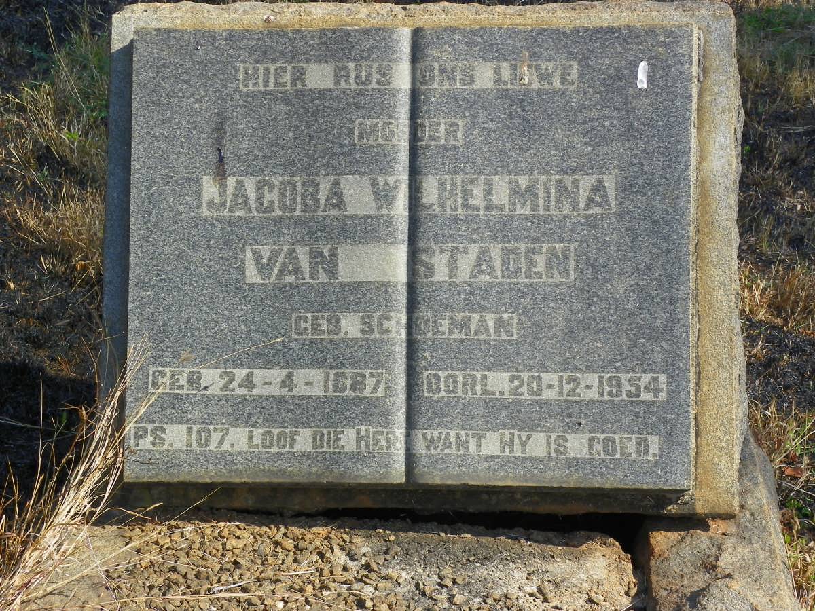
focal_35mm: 80
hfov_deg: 24.4
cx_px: 408
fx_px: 1884
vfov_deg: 18.4
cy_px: 306
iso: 64
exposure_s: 1/160
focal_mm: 14.2
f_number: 5
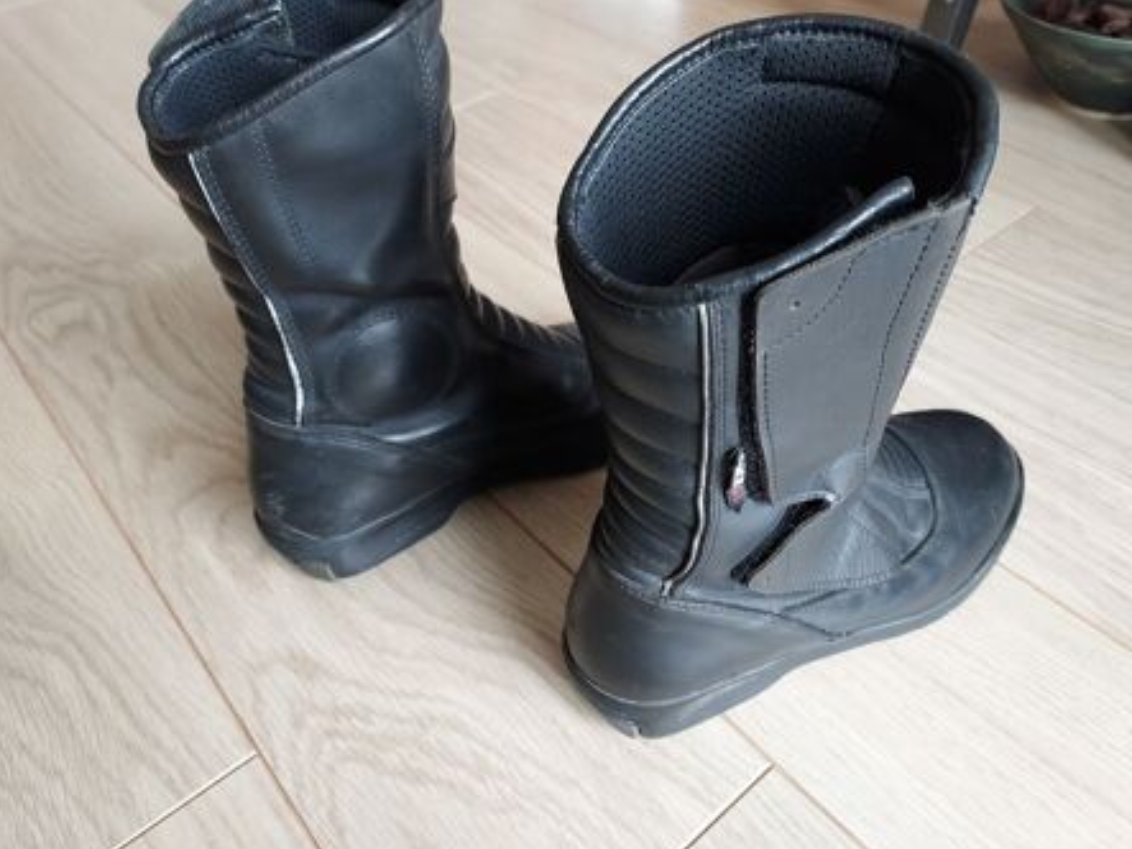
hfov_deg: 67.3
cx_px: 600
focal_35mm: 26
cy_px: 417
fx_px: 850
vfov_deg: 53.0
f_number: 1.8
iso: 320
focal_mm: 4.6
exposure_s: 1/40
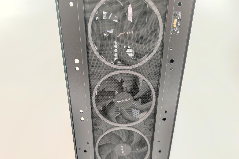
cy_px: 88
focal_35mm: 25
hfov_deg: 71.5
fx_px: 166
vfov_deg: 51.2
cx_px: 120
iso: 962
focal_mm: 6.78
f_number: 1.85
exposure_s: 1/17
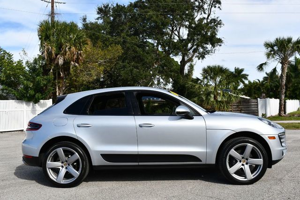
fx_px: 275
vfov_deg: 39.9
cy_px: 100
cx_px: 150
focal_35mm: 33
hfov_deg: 57.2
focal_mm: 22
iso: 100
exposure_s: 1/250
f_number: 8
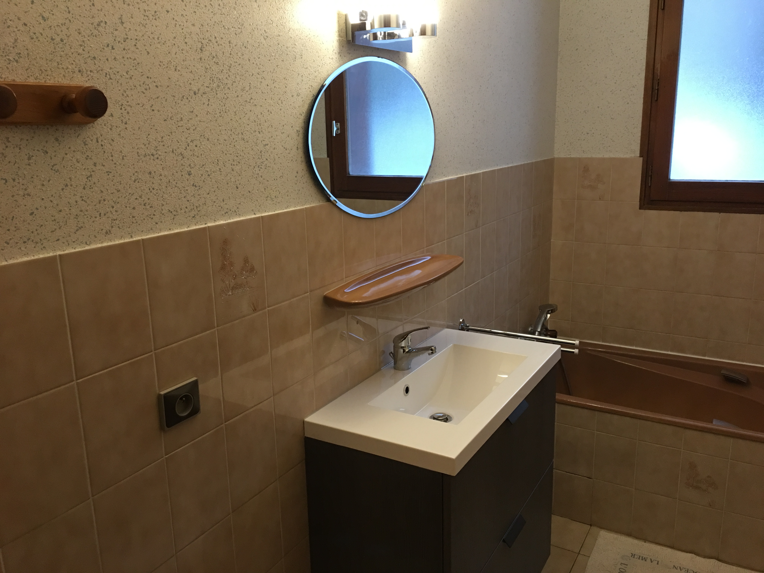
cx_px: 382
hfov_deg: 61.7
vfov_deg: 48.2
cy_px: 286
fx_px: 640
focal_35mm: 29
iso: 100
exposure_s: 1/17
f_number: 2.2
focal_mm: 4.15
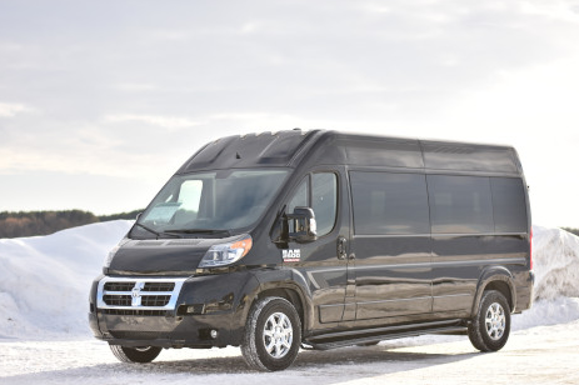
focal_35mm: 81
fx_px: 1302
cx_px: 289
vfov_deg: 16.8
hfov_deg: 25.1
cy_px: 204
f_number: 1.8
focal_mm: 50
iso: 200
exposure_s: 1/5000
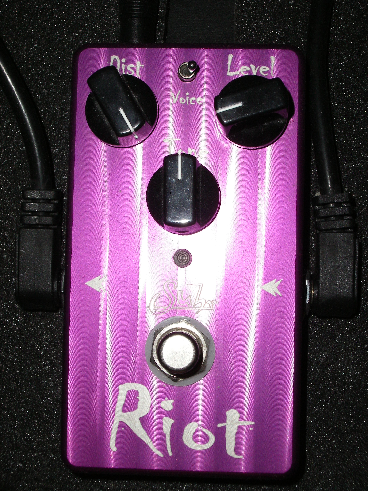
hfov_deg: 22.6
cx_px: 184
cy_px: 246
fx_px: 921
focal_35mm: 65
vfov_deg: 29.8
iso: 200
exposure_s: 1/60
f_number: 5.8
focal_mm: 10.7
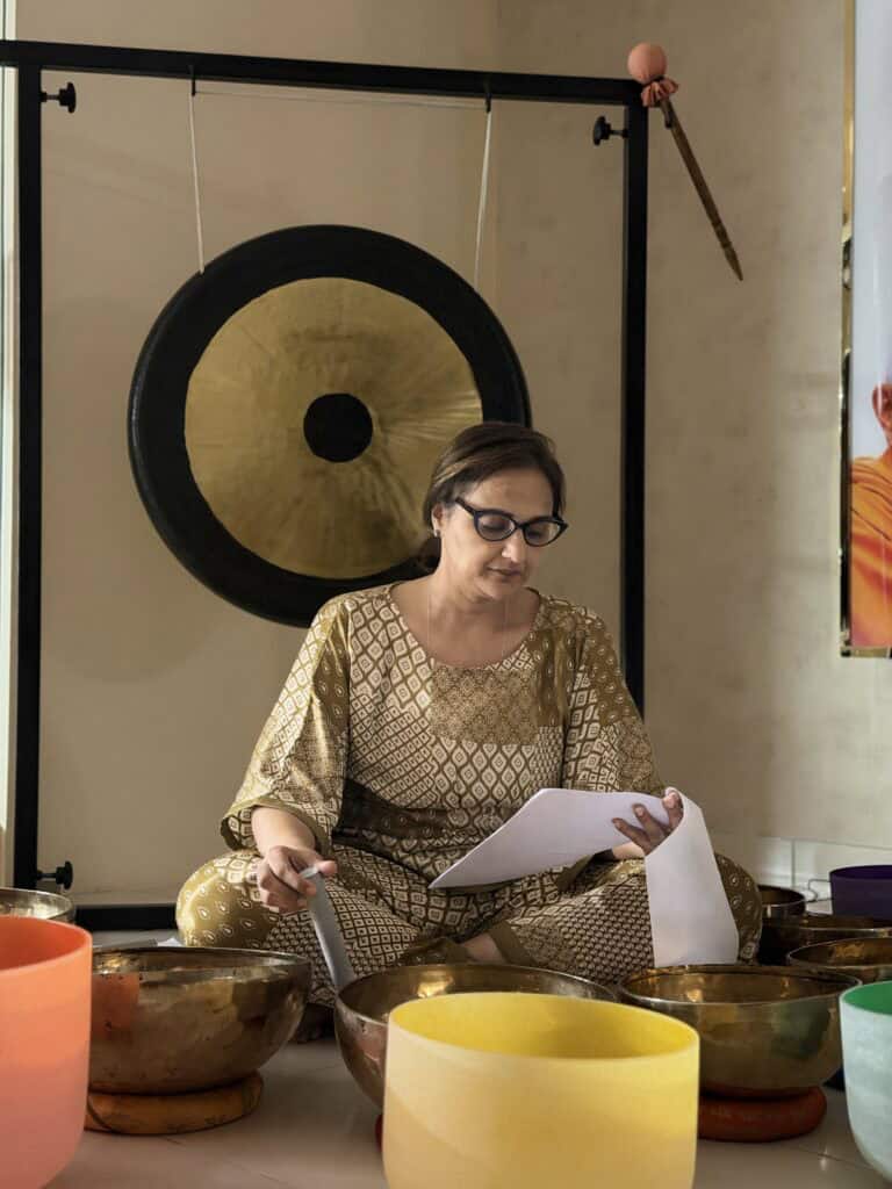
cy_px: 594
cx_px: 446
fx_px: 1649
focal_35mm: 48
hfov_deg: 30.3
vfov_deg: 39.7
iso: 1000
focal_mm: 6.8
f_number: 1.8
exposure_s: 1/20
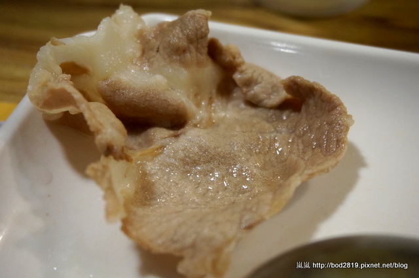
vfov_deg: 28.0
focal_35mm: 48
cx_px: 210
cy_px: 139
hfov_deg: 41.2
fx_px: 558
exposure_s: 1/60
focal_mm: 32
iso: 800
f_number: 5
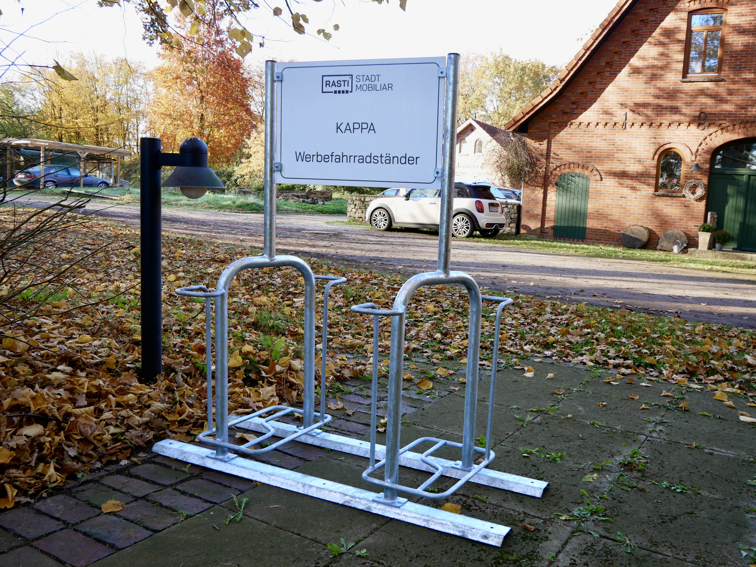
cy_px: 284
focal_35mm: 26
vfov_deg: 53.1
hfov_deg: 67.3
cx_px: 378
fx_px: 568
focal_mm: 13
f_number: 4
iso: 200
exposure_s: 1/125
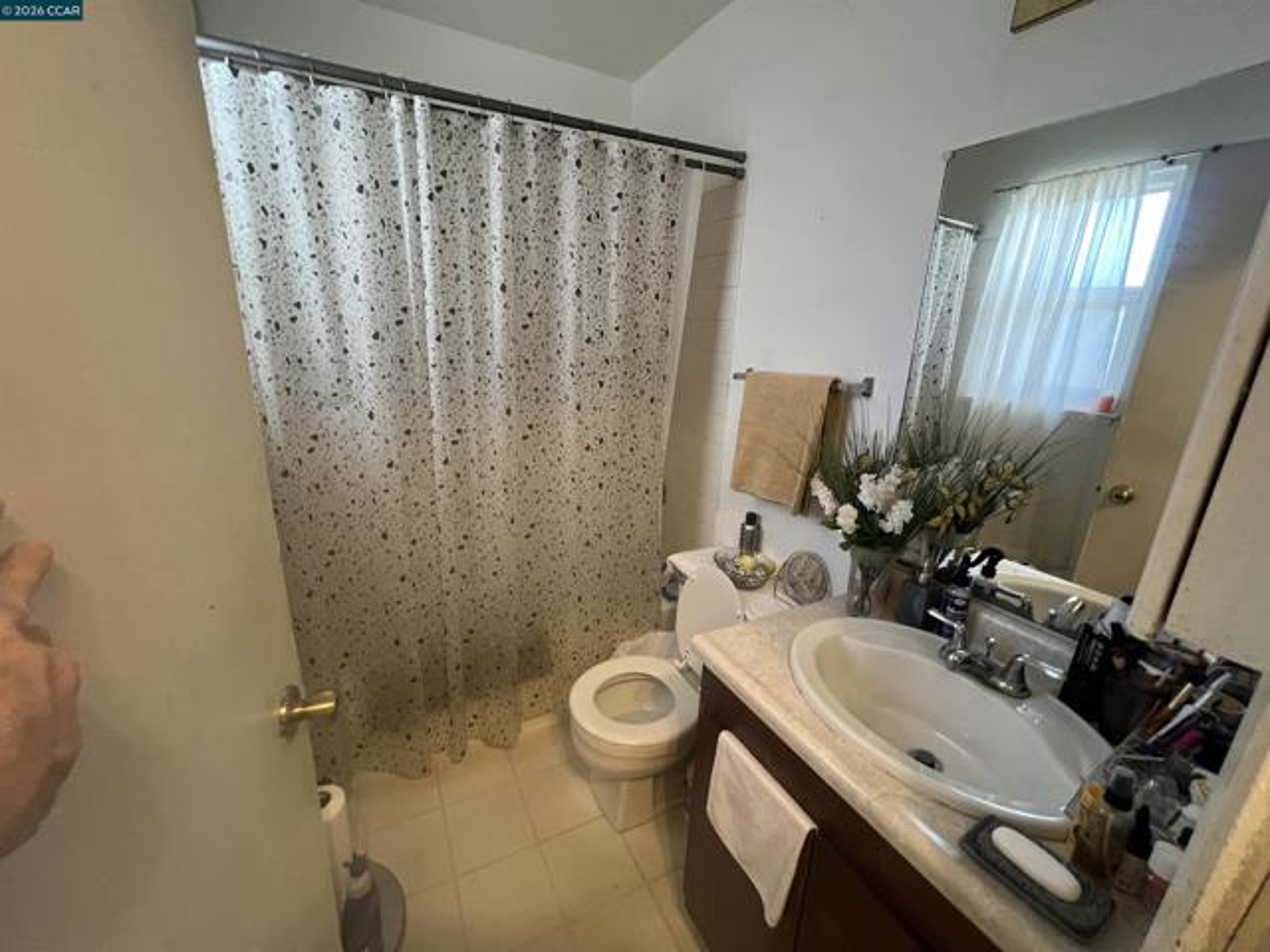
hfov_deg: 106.2
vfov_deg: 89.9
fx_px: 477
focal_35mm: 13
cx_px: 635
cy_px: 476
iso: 250
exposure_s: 1/60
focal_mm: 1.57
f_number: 1.8
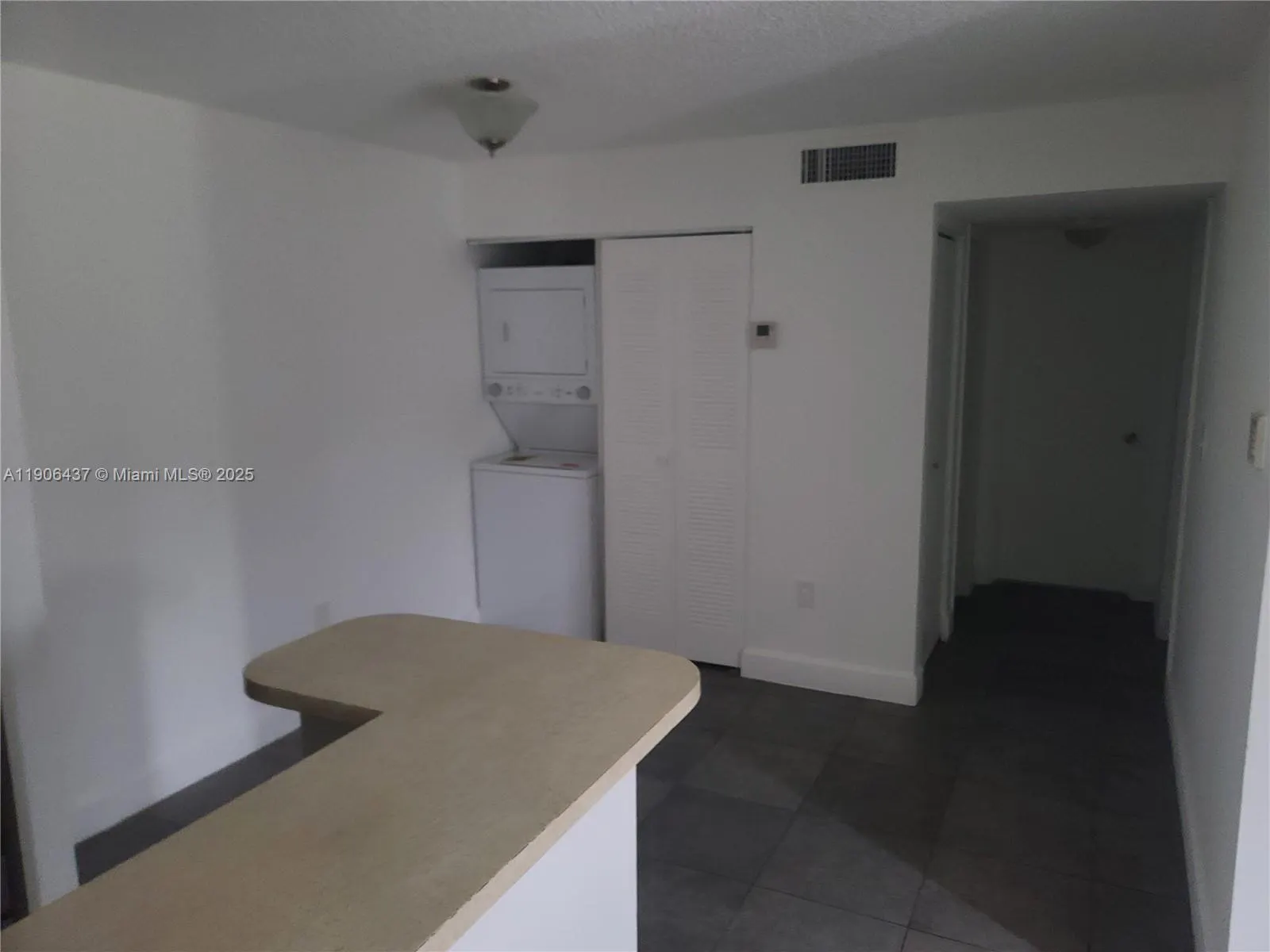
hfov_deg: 69.4
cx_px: 635
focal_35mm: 25
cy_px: 476
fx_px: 917
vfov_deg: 54.9
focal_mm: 7
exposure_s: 1/24
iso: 1000
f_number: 1.8
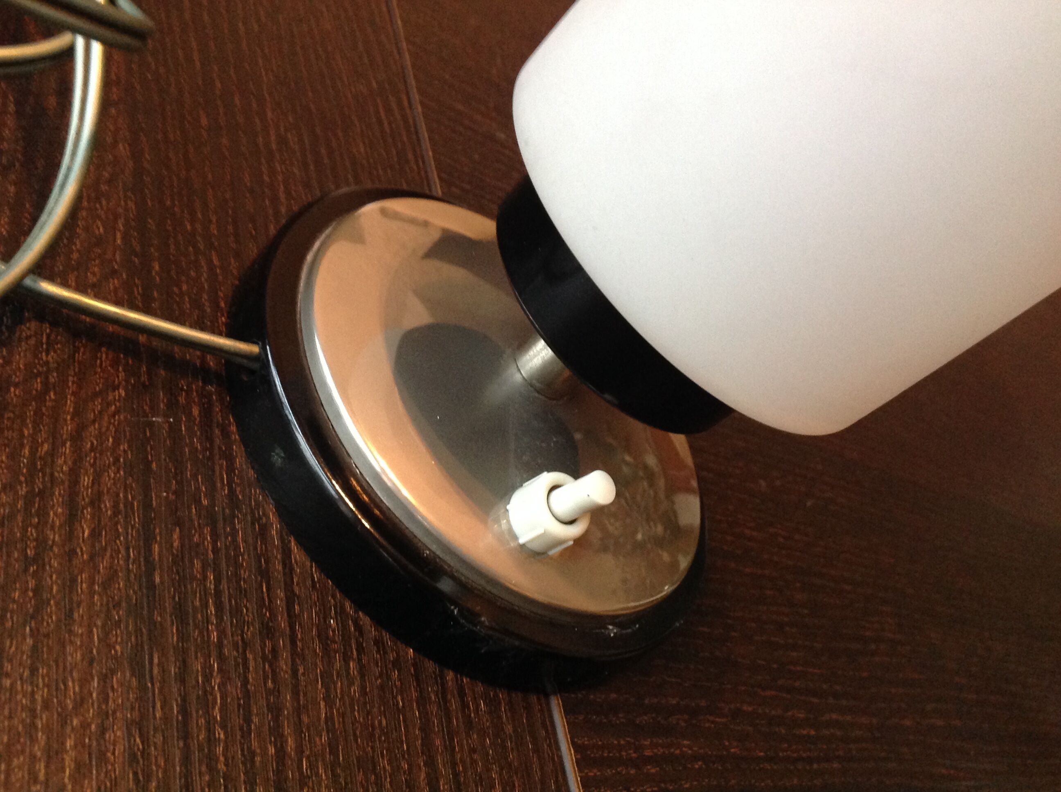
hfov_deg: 52.7
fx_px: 1071
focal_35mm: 35
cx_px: 530
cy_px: 396
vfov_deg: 40.6
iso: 320
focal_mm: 4.28
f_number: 2.4
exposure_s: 1/15
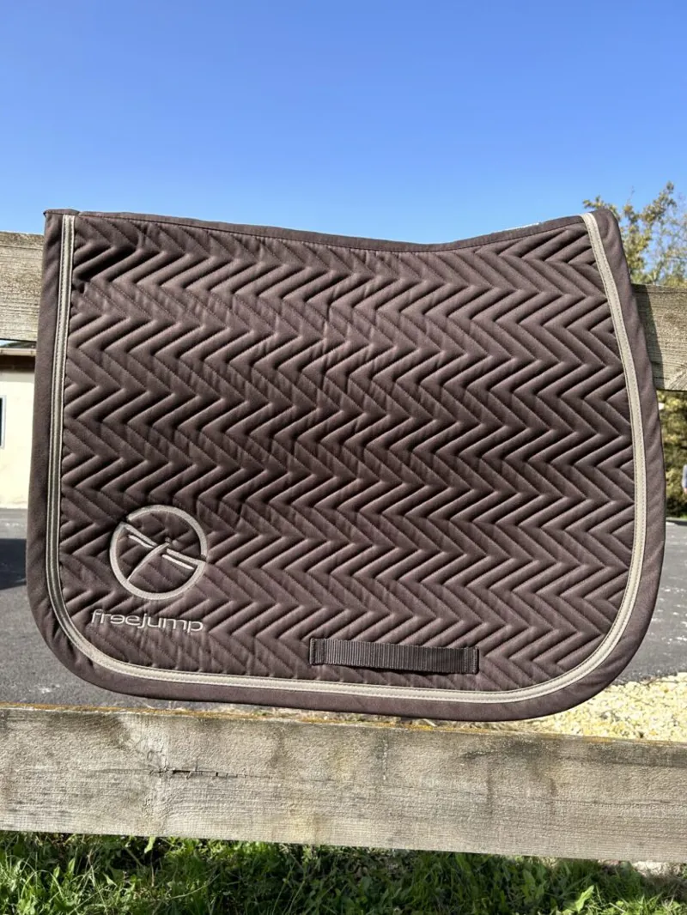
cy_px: 458
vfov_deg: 67.3
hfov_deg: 53.1
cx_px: 344
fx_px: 688
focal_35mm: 26
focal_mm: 5.7
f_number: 1.5
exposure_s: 1/1838
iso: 50
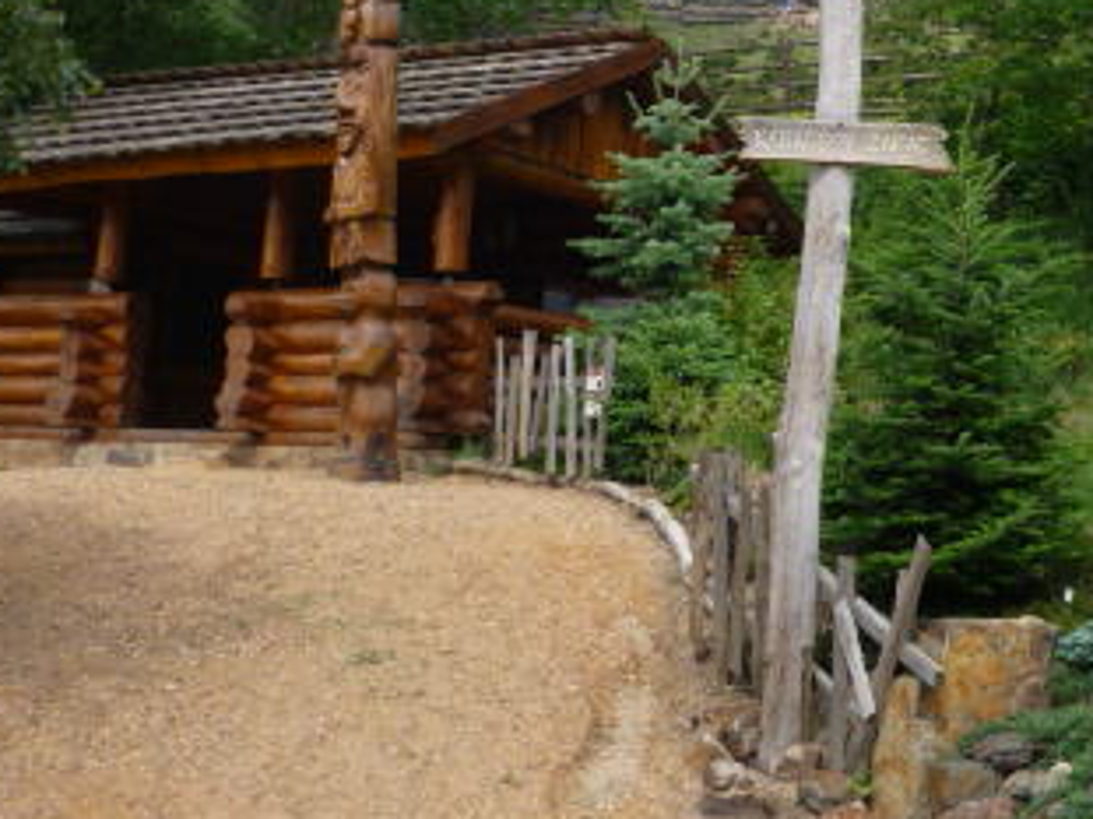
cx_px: 791
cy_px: 95
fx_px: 2146
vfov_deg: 21.2
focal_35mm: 68
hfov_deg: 28.2
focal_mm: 5.5
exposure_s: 1/1000
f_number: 2.8
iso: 100
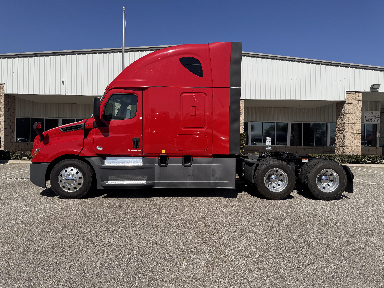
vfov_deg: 56.8
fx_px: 266
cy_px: 144
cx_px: 192
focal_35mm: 24
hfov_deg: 71.6
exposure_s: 1/6410
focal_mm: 6.76
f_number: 1.78
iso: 80
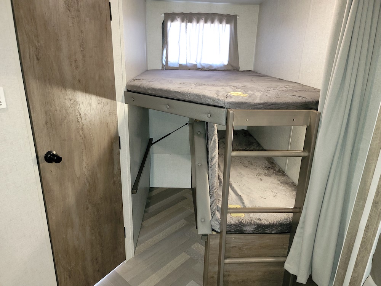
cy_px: 143
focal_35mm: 24
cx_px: 190
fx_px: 264
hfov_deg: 71.6
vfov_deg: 56.8
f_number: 1.8
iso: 125
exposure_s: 1/17.2
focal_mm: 6.7
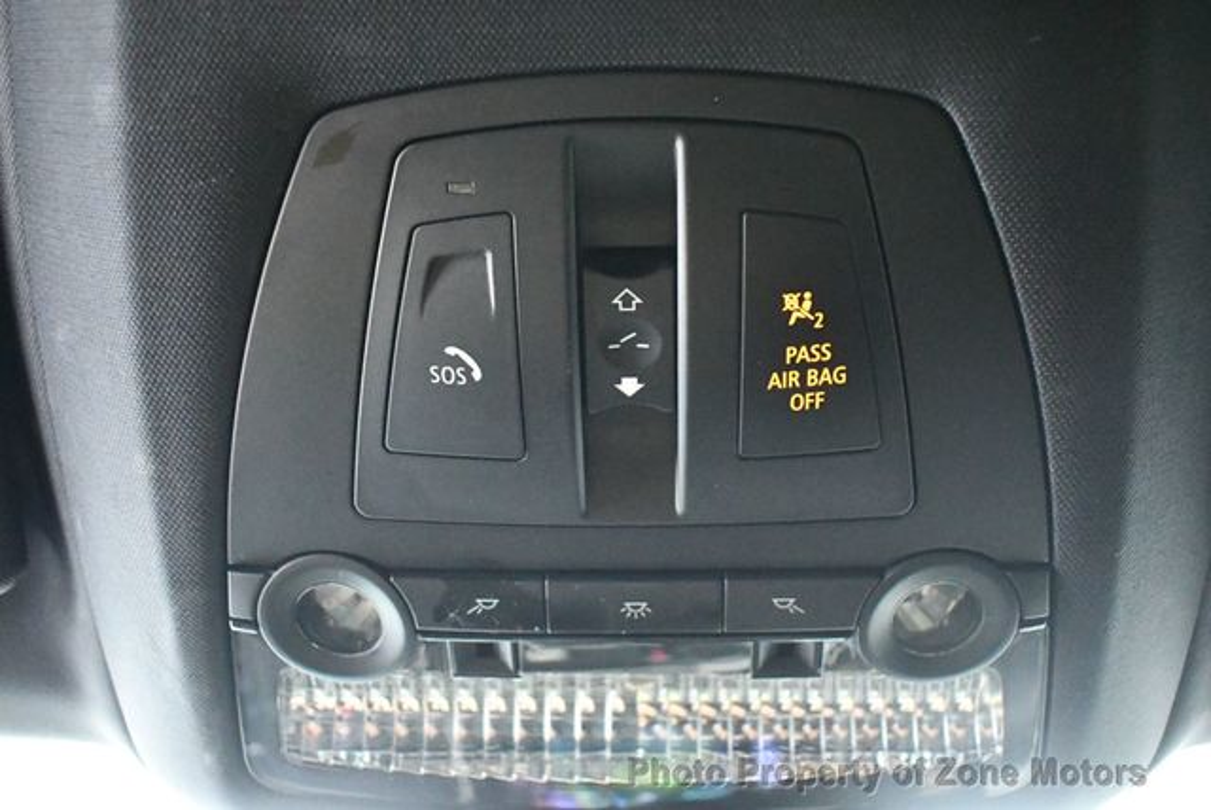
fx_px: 1212
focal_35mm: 36
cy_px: 405
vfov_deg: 36.9
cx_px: 606
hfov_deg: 53.1
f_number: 3.5
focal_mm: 18
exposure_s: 1/50
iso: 12800
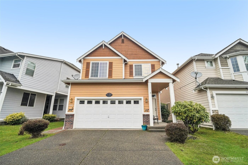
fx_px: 110
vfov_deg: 73.7
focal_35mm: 16
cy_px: 82
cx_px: 124
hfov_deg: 96.7
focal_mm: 16
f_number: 8
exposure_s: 1/1000
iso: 1600
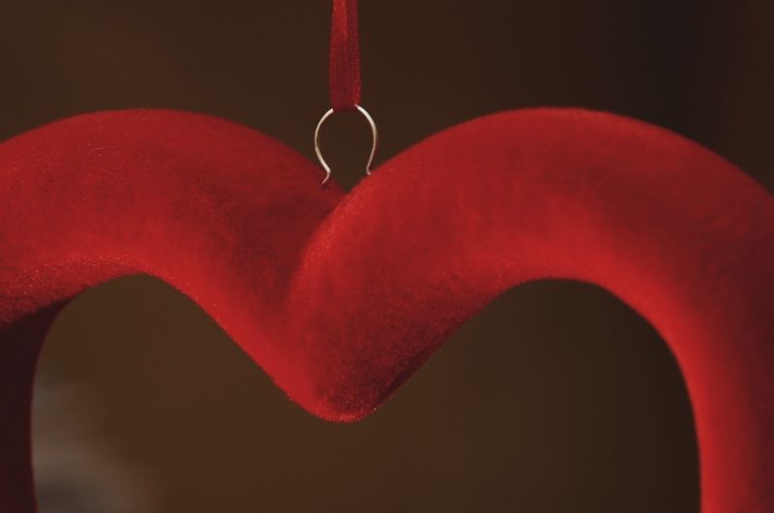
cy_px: 256
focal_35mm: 450
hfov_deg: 4.6
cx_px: 387
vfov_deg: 3.0
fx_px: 9656
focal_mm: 300
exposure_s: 1/90
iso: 100
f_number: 9.5
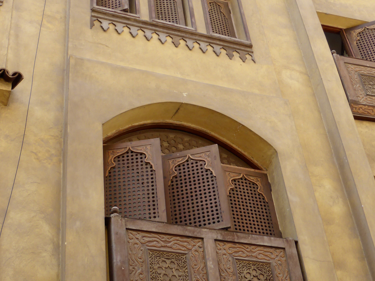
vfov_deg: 23.3
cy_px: 121
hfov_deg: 30.7
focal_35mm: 63
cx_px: 219
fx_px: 682
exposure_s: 1/125
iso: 100
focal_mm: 6.1
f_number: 3.7
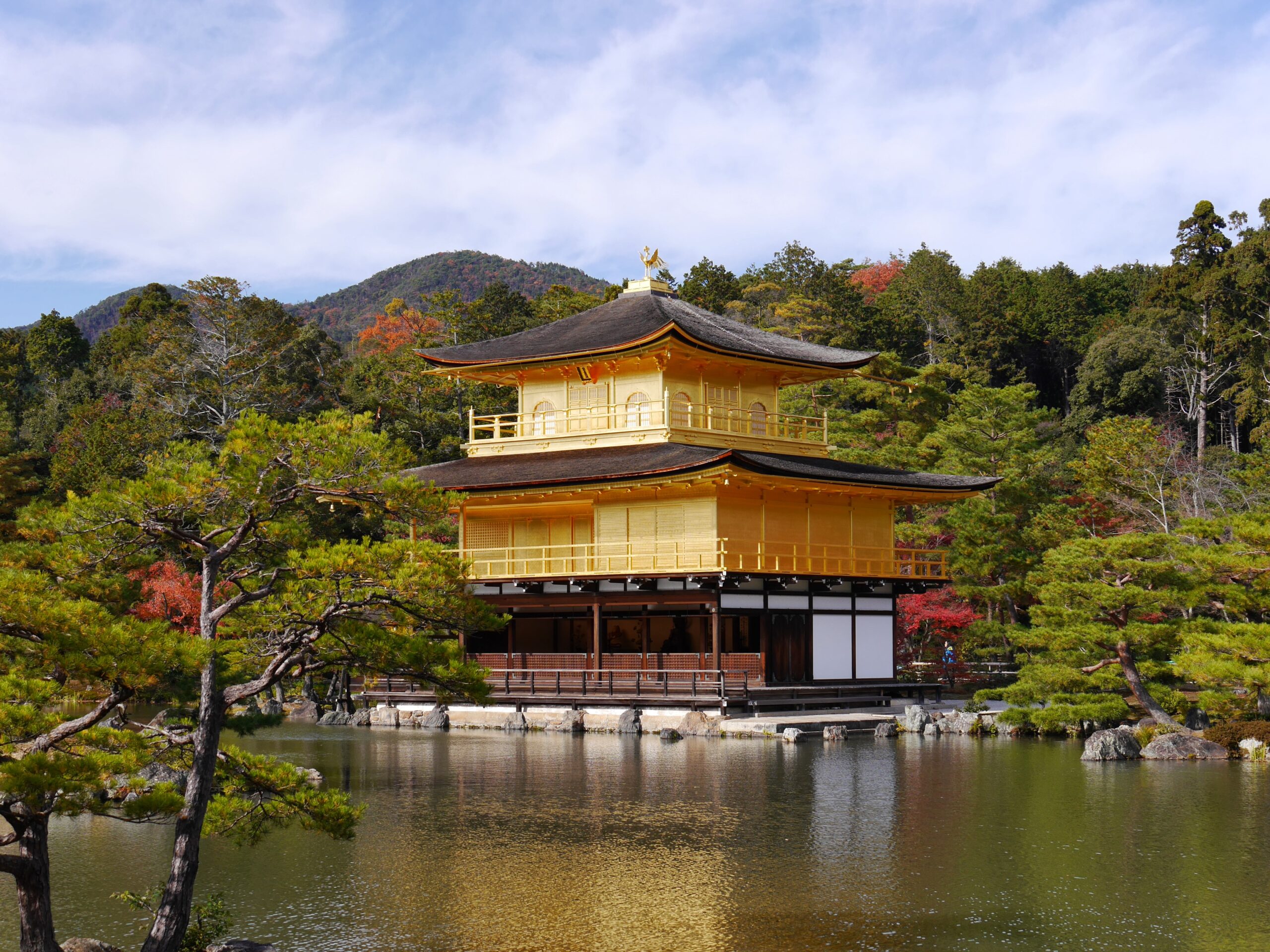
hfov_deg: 30.3
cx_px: 635
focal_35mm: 64
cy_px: 476
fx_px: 2348
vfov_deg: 22.9
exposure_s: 1/320
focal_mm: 32
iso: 160
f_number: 7.1
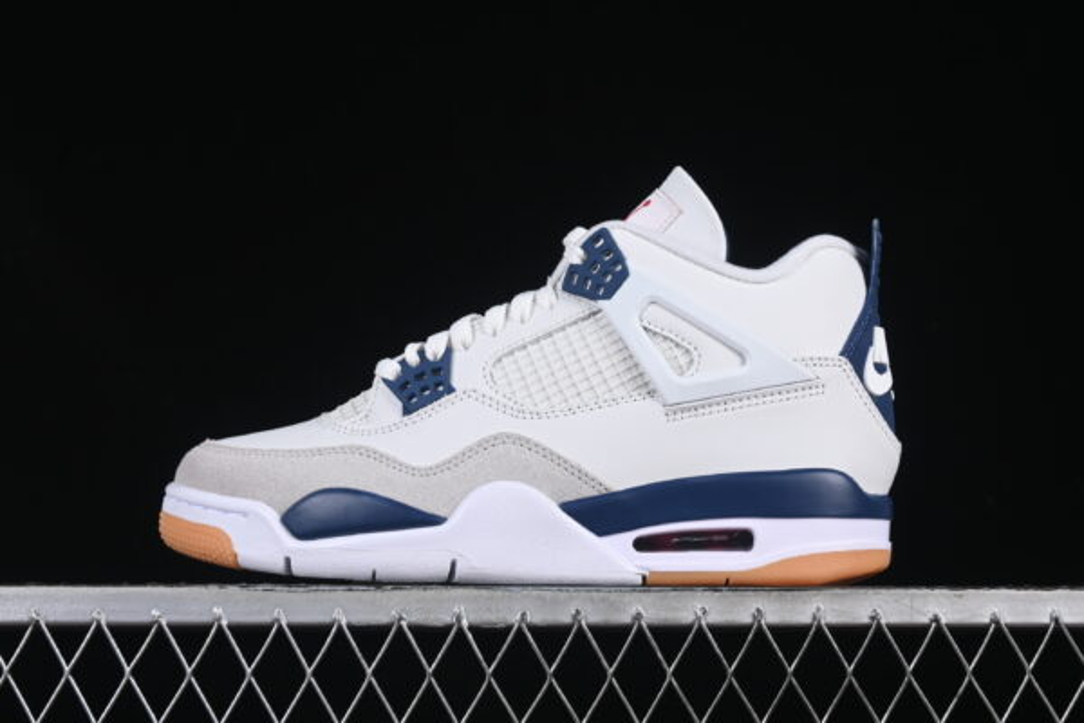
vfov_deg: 18.2
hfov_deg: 27.0
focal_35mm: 75
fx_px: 2258
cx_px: 542
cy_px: 362
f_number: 8
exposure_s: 1/80
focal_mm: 50
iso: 160
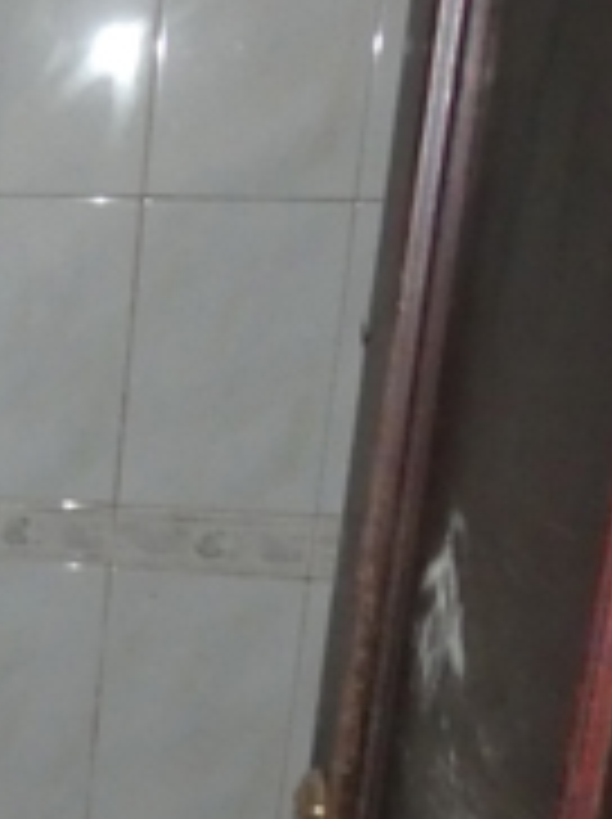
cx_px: -382
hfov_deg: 16.6
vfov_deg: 24.3
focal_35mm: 78
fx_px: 1843
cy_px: 740
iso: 800
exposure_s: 1/8
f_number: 2.8
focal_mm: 3.6
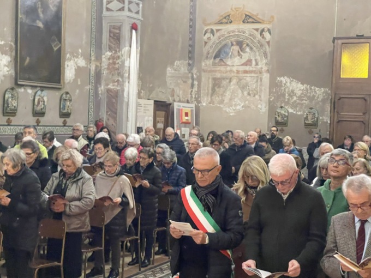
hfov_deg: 30.3
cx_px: 186
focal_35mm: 64
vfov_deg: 22.9
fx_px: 686
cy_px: 139
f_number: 2.2
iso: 1250
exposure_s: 1/25
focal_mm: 7.5
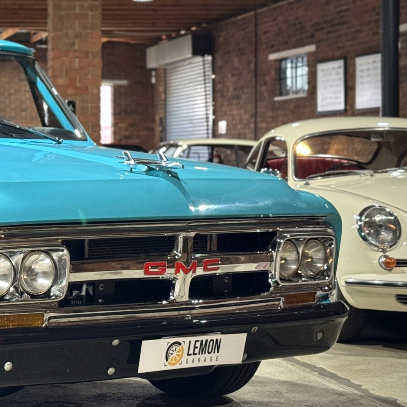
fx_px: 1370
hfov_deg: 16.3
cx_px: -61
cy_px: 128
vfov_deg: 16.8
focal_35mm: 103
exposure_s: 1/33
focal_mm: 6.76
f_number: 1.78
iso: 250
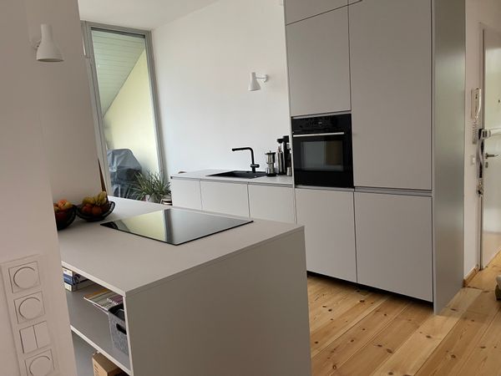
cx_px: 250
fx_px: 362
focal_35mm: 25
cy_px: 188
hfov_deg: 69.4
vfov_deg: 54.9
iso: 200
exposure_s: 1/60
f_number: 1.6
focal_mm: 5.1
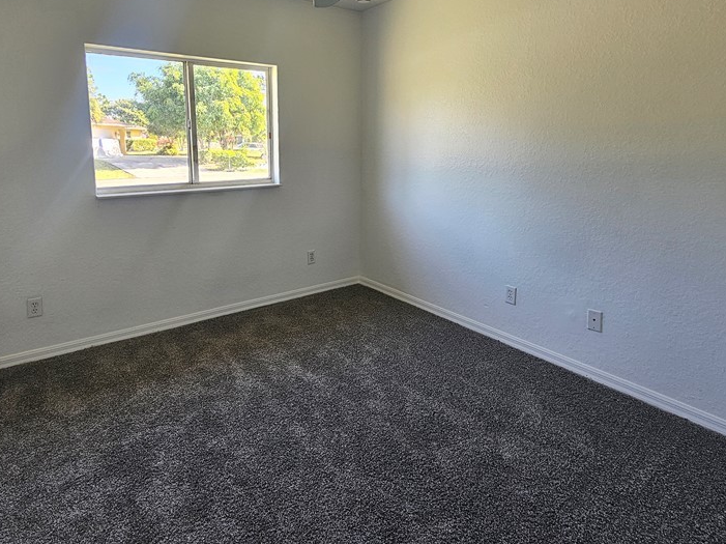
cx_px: 335
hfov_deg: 84.5
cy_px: 200
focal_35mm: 19
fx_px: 398
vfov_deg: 67.5
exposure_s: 1/77.4
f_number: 2.2
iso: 64
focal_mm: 2.2
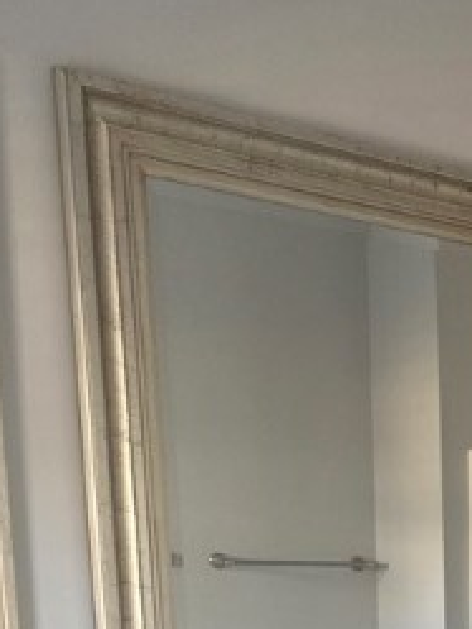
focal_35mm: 71
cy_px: 803
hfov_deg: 18.5
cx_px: 702
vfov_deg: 24.2
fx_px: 1290
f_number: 1.7
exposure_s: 1/120
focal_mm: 6.3
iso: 500
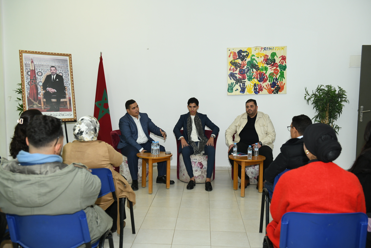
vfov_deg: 36.9
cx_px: 186
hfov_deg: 53.1
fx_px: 371
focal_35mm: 36
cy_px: 124
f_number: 4.5
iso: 1000
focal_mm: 36
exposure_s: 1/125
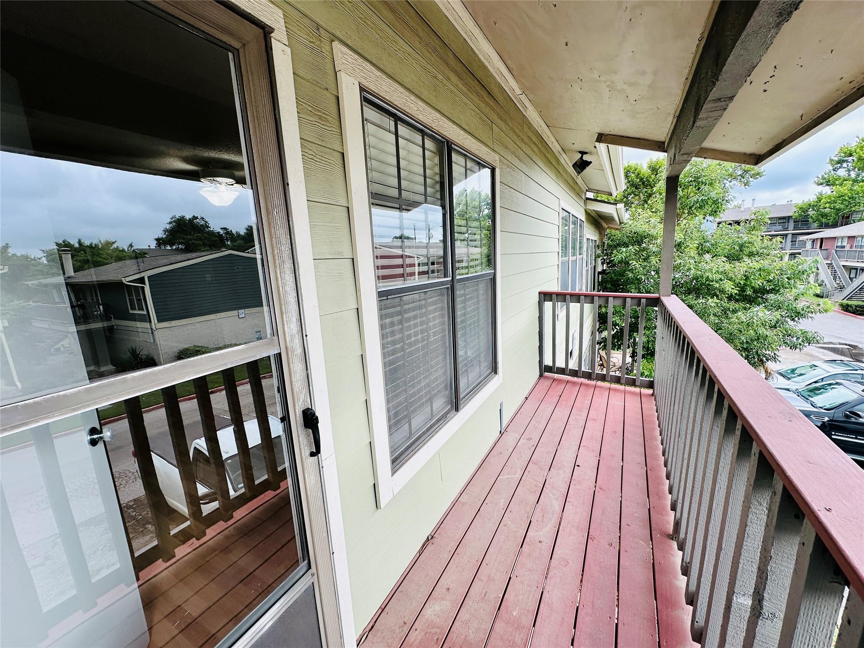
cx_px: 432
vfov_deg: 85.7
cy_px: 324
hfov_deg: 102.1
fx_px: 349
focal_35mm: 14
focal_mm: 2.22
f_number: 2.2
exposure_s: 1/310
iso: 40
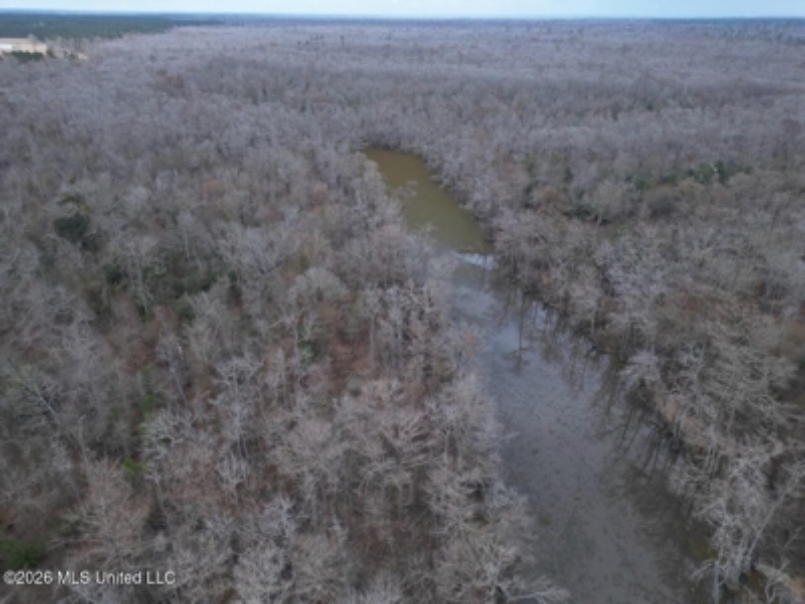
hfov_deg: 71.6
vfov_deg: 56.8
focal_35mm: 24
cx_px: 402
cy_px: 302
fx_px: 558
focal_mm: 6.72
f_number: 1.7
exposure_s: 1/800
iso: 100
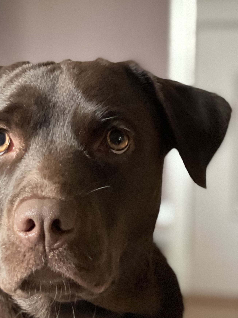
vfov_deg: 16.4
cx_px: 60
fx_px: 1100
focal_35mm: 120
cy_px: 221
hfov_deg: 12.3
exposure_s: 1/24
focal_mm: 6
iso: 500
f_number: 2
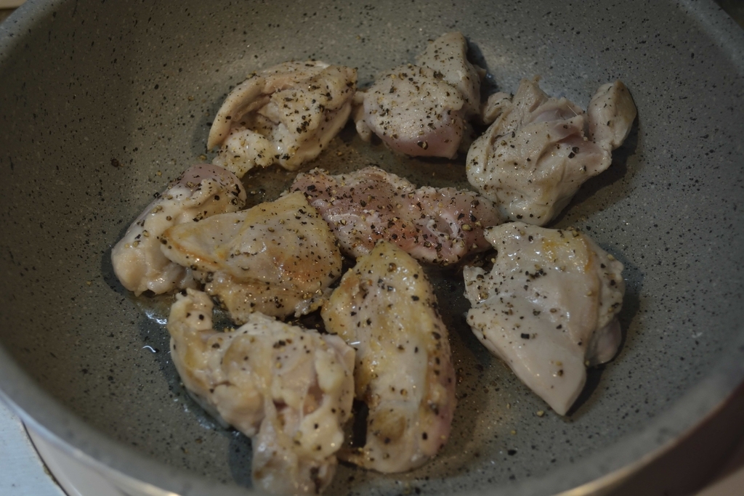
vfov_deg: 25.8
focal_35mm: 52
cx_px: 372
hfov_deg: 37.8
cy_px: 248
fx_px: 1085
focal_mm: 35
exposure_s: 1/40
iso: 640
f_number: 5
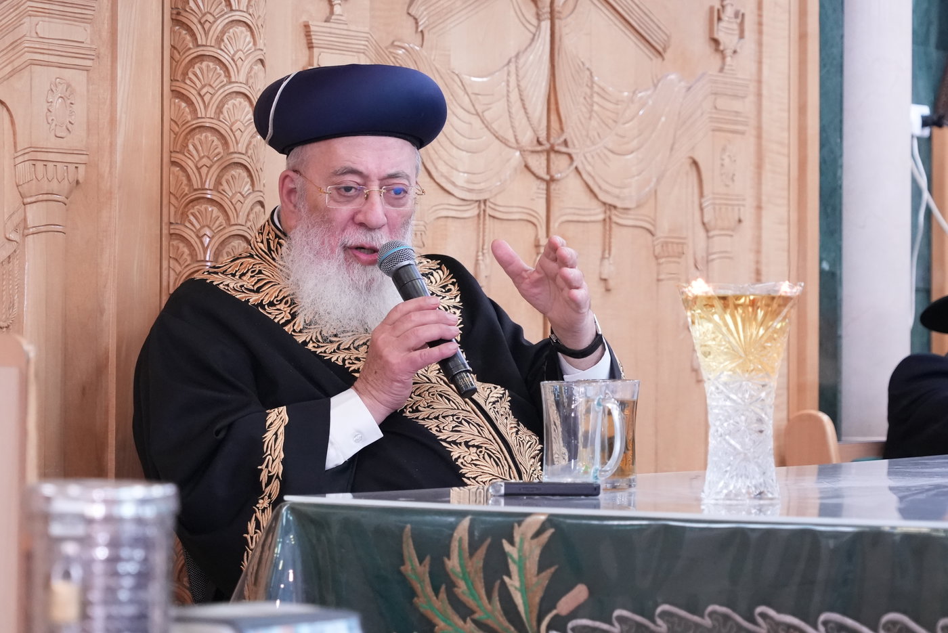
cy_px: 316
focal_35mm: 124
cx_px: 474
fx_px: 3267
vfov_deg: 11.1
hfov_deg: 16.5
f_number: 7.1
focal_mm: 124
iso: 10000
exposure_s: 1/200
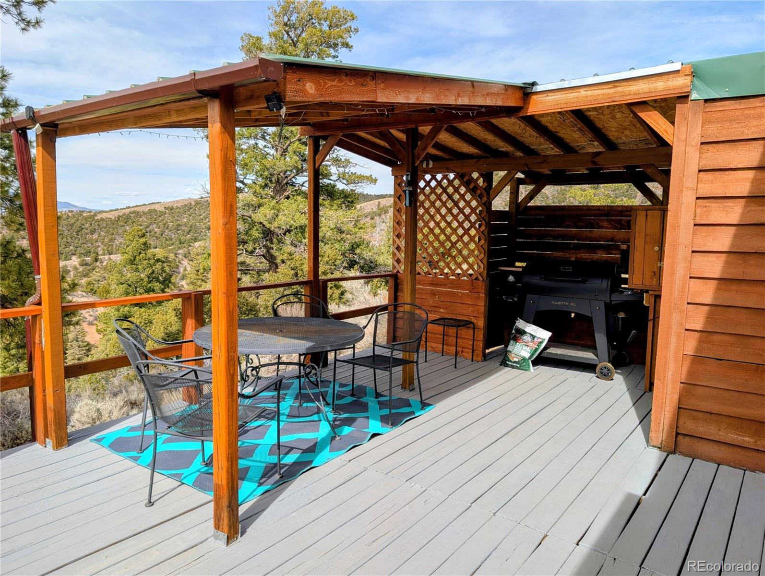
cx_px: 382
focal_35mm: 24
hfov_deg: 71.5
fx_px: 531
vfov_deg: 56.9
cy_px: 288
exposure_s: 1/1025
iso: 22
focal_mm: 6.9
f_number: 1.68
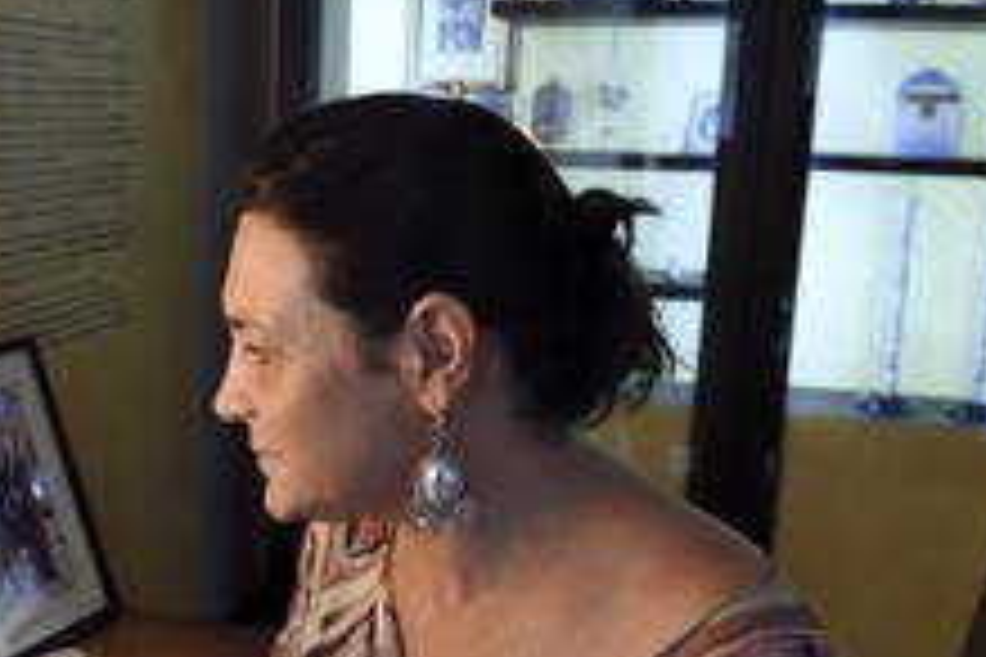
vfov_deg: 28.8
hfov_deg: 40.9
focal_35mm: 46
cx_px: 189
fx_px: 1260
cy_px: 495
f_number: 5.6
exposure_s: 1/50
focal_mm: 24
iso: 3200
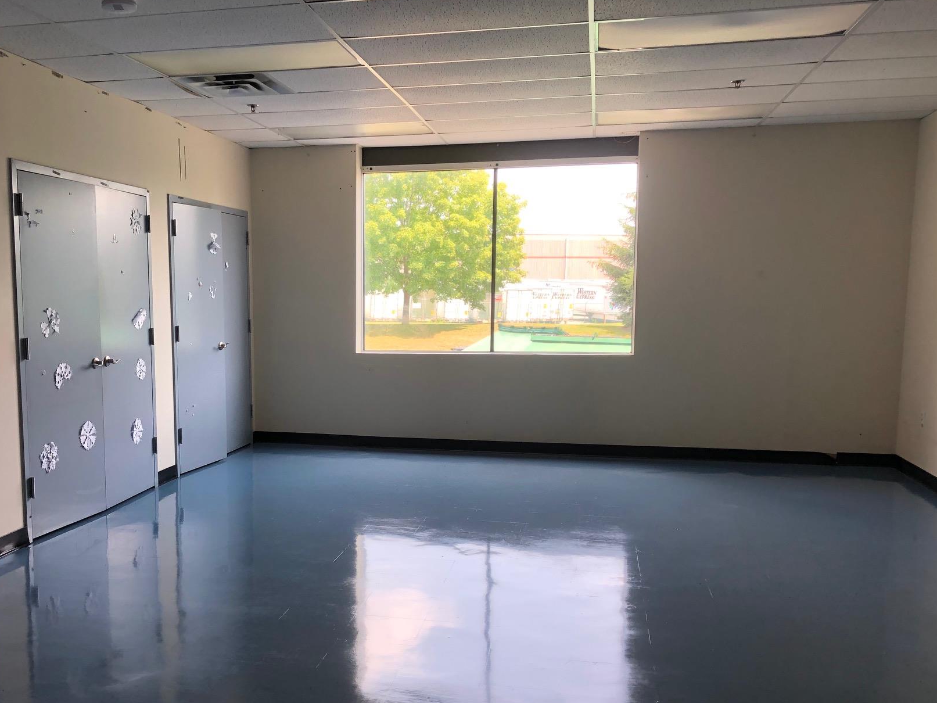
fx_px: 947
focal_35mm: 35
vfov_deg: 40.6
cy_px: 413
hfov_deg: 52.2
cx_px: 366
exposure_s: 1/120
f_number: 1.8
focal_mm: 3.99
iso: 32
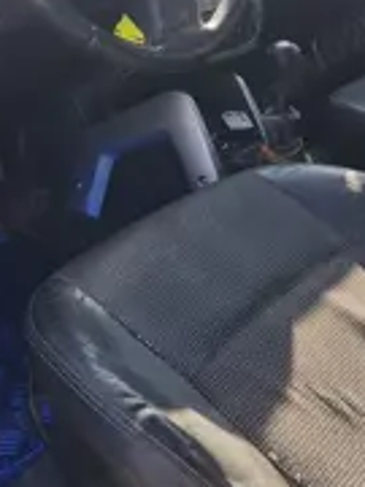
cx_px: 249
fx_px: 717
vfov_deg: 36.1
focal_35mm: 51
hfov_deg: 28.3
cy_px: 89
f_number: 1.65
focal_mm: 6.18
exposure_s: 1/235
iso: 50
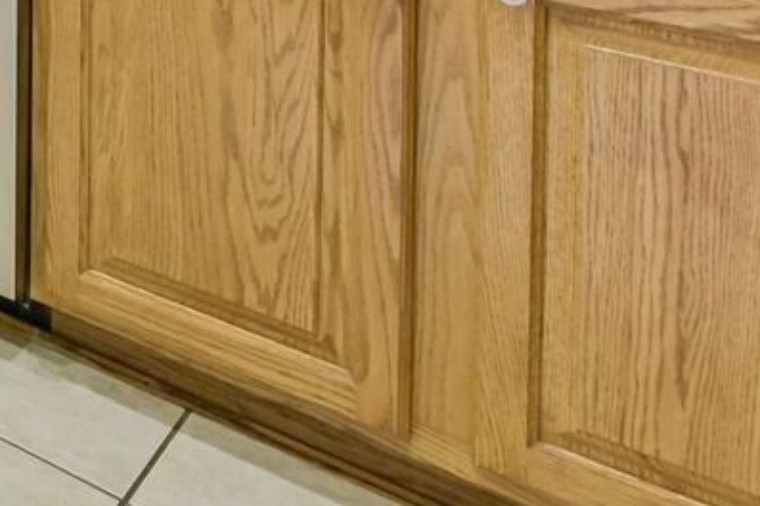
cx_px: -498
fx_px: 1287
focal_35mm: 61
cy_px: -483
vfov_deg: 17.0
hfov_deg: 23.2
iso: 200
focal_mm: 14
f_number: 8
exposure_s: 1/4
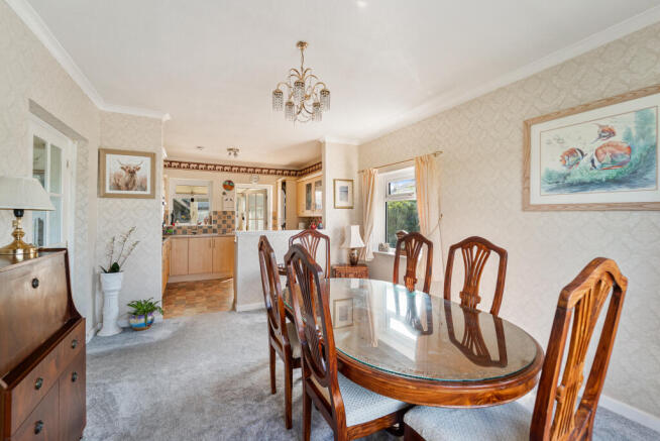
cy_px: 220
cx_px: 330
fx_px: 257
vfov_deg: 81.3
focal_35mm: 14
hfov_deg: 104.2
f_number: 6.3
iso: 320
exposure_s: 1/500
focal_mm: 14
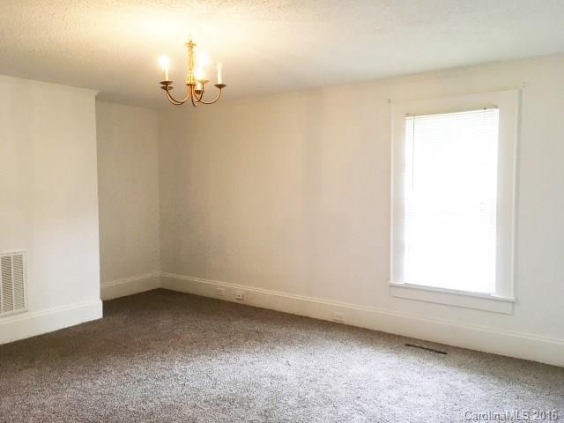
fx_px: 472
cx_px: 282
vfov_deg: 48.2
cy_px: 212
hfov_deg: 61.7
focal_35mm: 29
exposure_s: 1/30
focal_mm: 4.15
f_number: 2.2
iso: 40
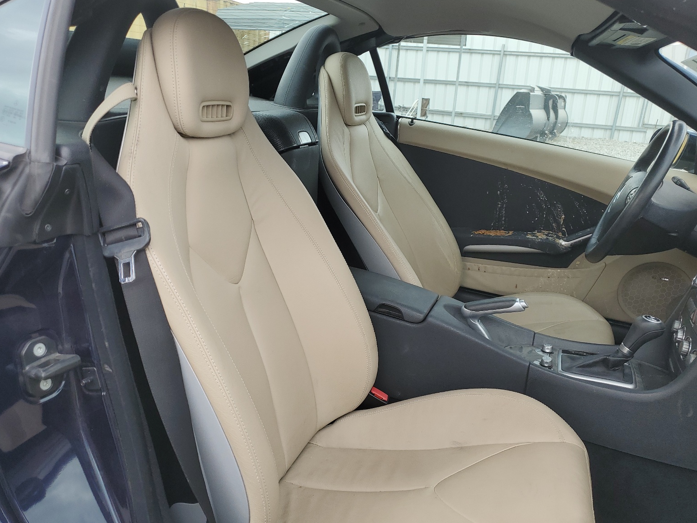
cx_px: 350
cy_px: 262
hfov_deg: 65.3
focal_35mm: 27
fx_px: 544
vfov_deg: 51.4
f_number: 1.5
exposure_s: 1/303
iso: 50
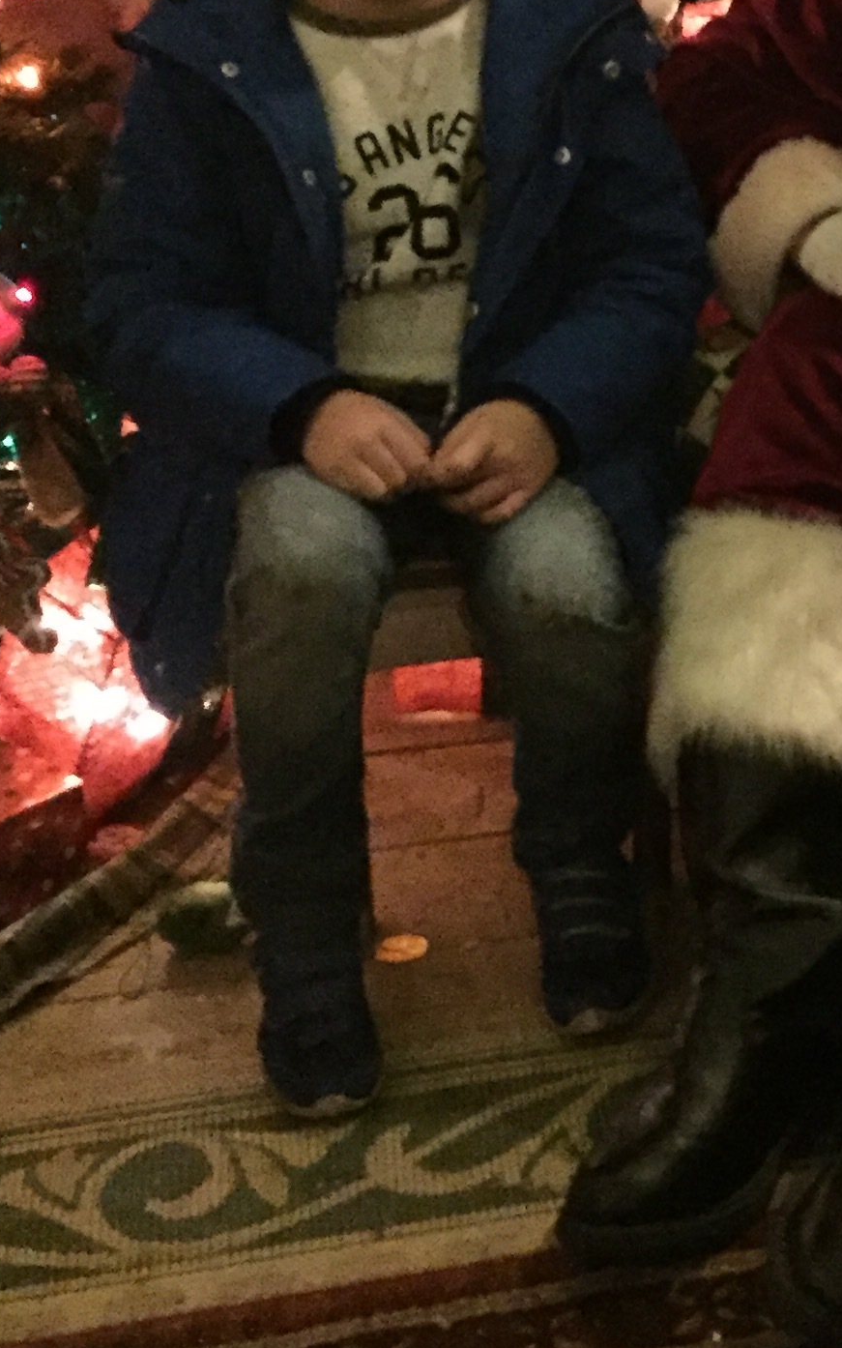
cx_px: 1060
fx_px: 2644
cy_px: 315
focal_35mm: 72
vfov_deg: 28.1
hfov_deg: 17.1
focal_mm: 4.15
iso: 1600
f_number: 2.2
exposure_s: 1/17
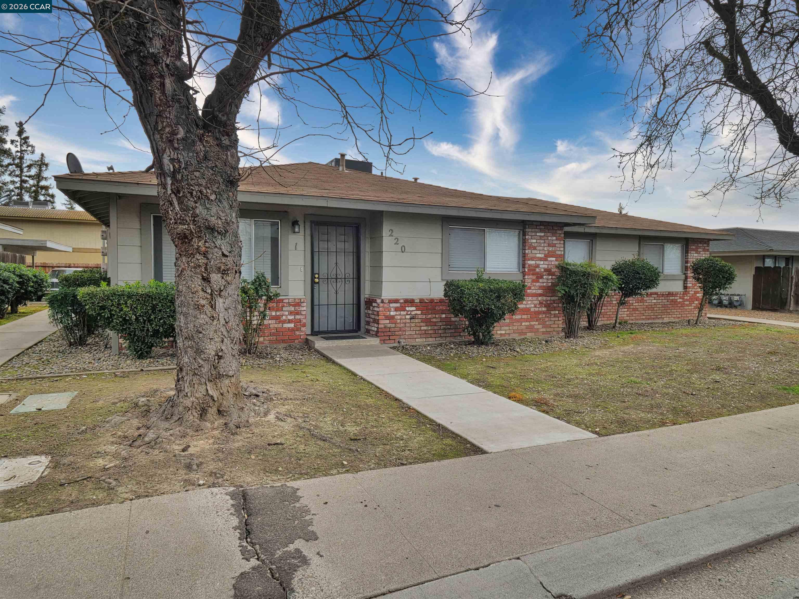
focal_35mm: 22
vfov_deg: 61.1
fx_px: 508
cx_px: 400
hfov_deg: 76.4
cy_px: 300
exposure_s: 1/125
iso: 125
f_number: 8
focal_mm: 11
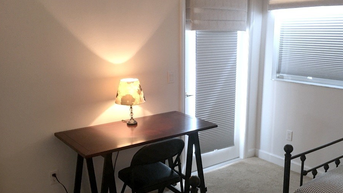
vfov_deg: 32.8
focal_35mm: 36
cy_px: 110
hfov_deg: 55.1
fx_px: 327
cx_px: 192
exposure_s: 1/15
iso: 40
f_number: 2.2
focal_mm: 4.15
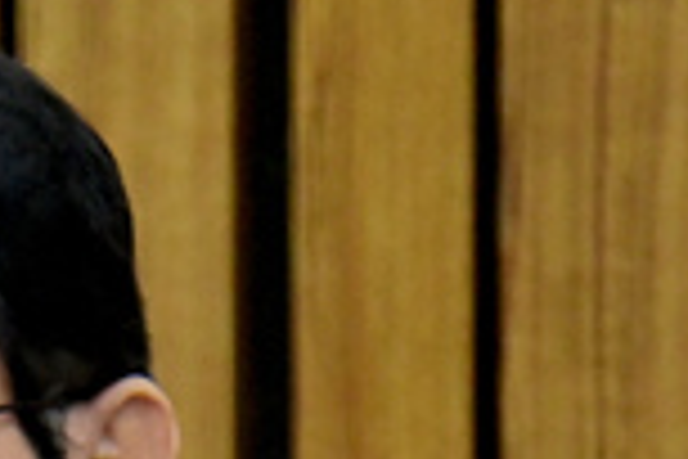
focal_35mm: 1728
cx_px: -207
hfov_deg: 1.2
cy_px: 1024
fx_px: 33021
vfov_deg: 0.8
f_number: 13
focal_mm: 330
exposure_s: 1/250
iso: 6400
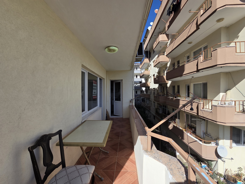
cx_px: 122
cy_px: 92
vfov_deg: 89.9
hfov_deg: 106.2
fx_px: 92
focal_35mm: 13
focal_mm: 2.2
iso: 50
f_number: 2.2
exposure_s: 1/2277
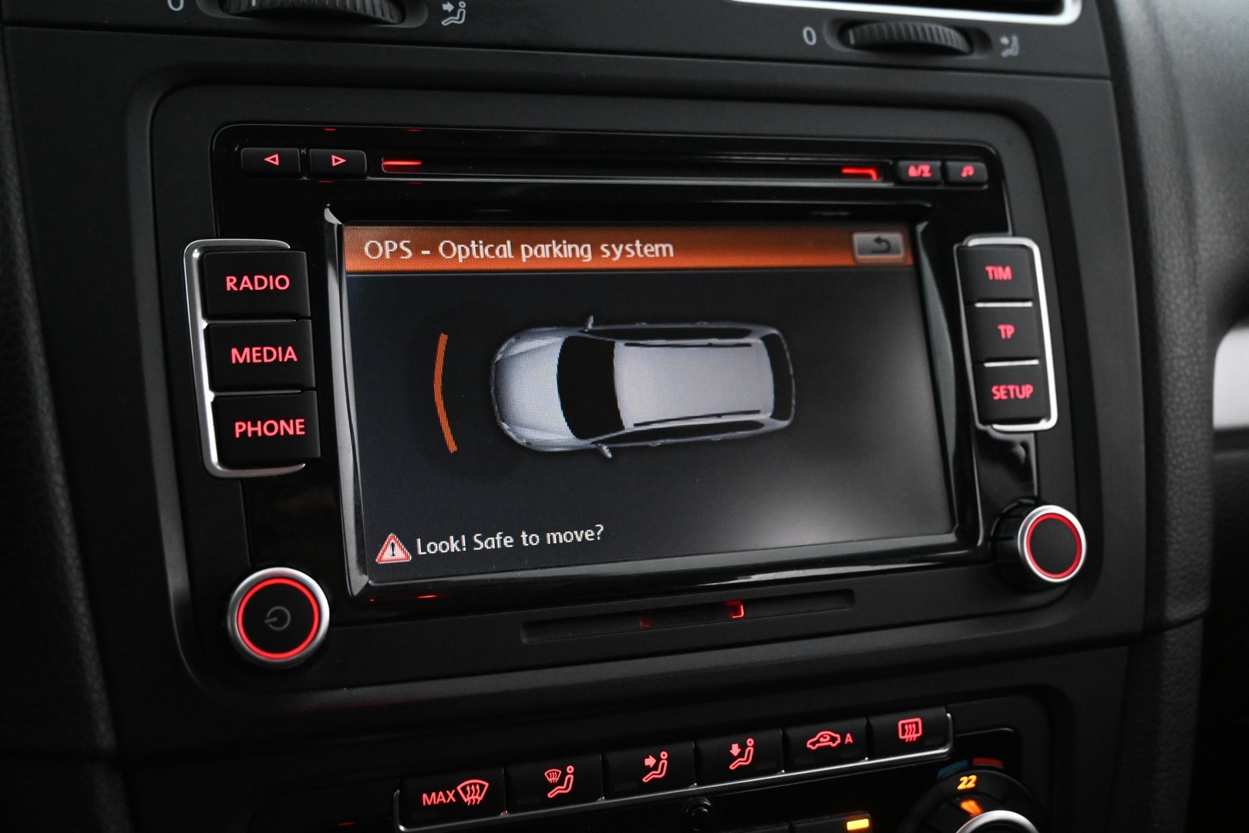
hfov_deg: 52.2
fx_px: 1275
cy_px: 416
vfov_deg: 36.2
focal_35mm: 37
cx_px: 624
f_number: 4.2
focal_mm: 24.5
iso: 5600
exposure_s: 1/40
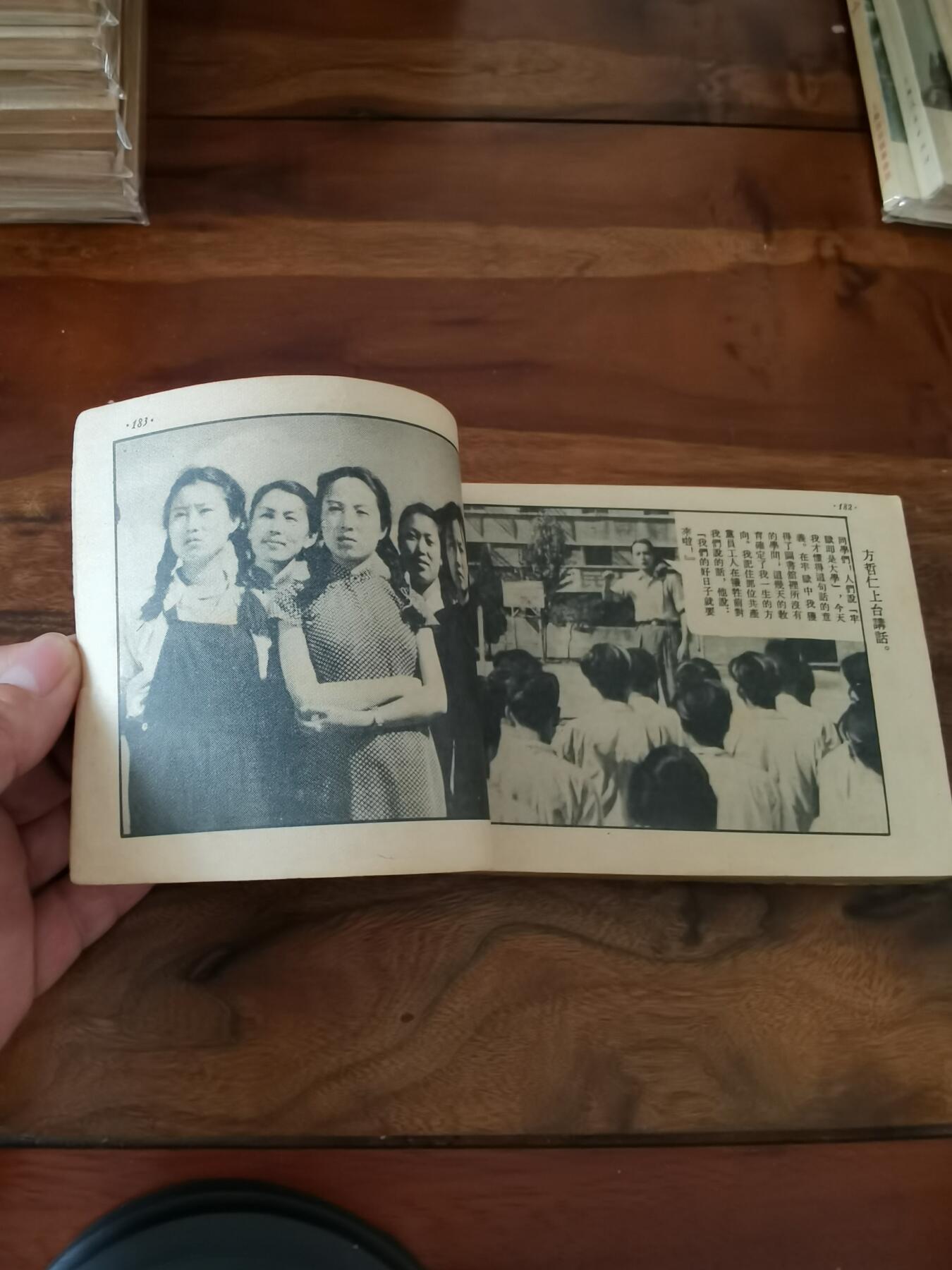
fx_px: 990
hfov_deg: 51.4
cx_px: 476
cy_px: 635
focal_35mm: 27
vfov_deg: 65.3
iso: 400
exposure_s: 1/25
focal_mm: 2.26
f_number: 2.2
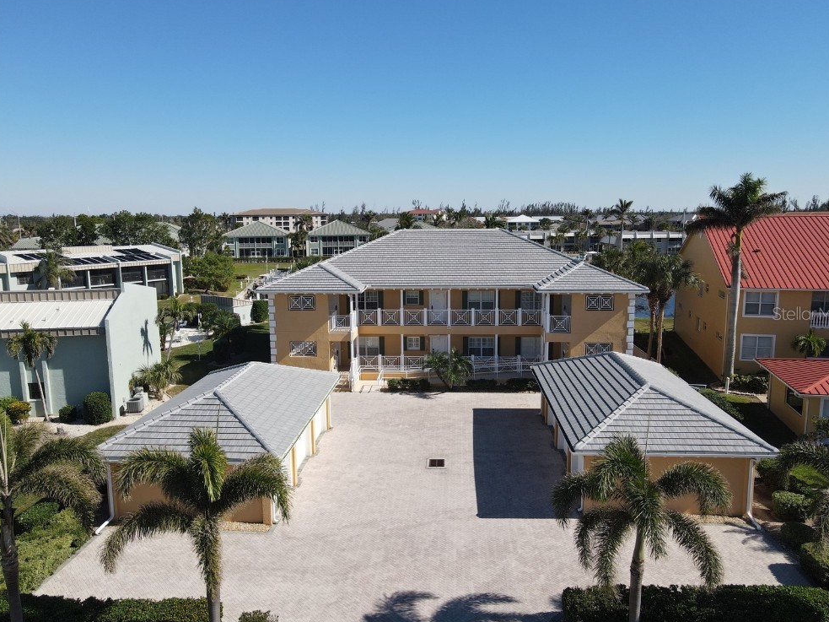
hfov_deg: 69.4
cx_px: 420
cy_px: 313
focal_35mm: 25
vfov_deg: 54.9
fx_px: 599
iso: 100
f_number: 2.8
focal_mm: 4.5
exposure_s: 1/800
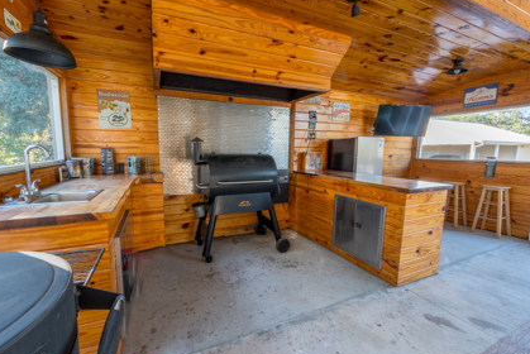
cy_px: 177
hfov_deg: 100.2
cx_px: 247
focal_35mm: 15
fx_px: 221
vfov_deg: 77.4
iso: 400
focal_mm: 14
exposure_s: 1/50
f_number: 9
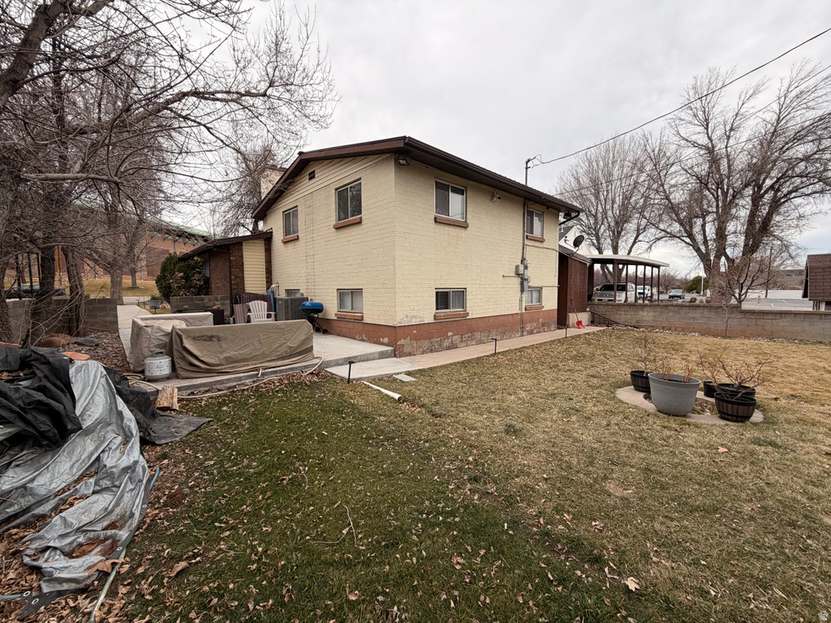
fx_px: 336
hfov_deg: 102.1
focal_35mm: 14
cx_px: 416
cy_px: 312
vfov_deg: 85.7
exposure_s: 1/770
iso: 40
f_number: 2.2
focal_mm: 2.22
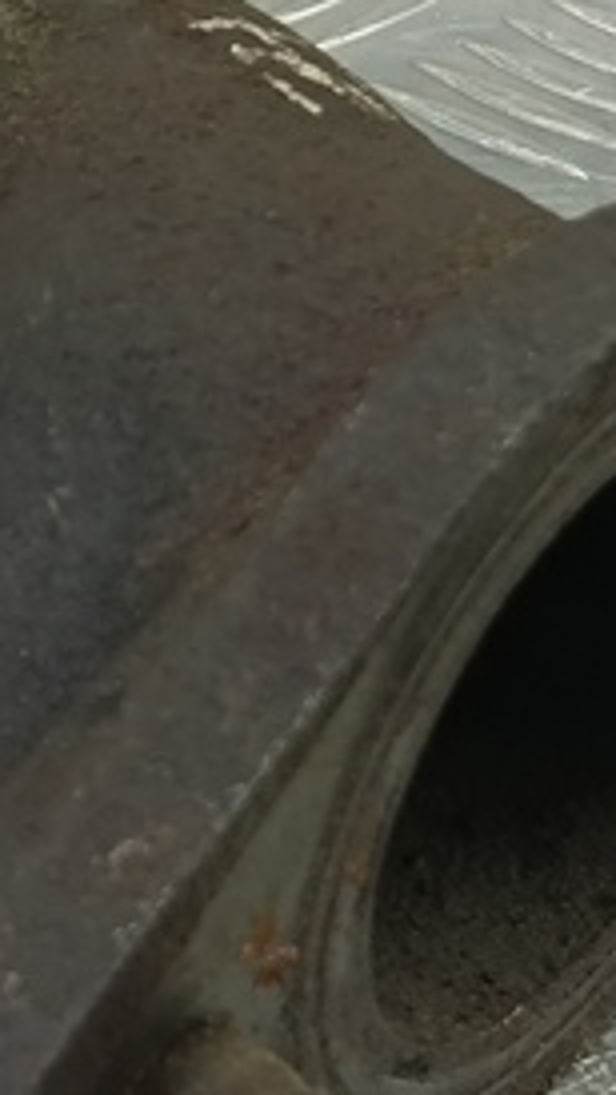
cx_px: -80
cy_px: 424
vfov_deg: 19.4
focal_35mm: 110
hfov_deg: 10.9
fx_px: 3196
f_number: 1.6
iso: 184
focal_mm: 4.11
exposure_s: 1/50
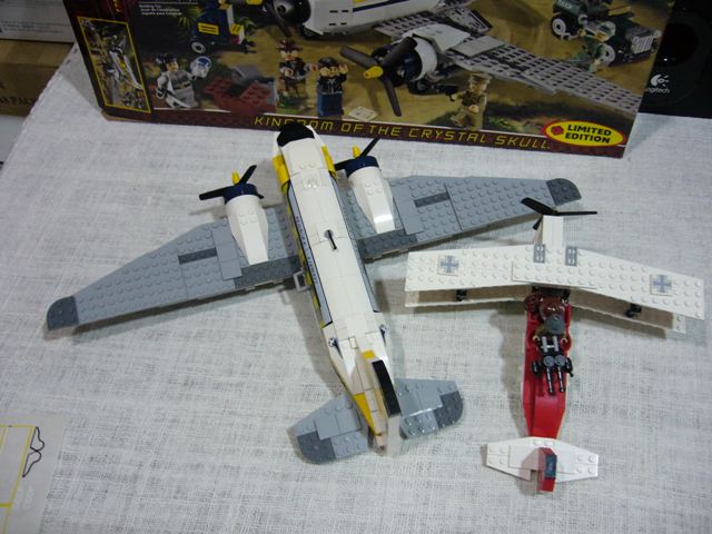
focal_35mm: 35
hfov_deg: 52.6
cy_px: 267
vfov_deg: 40.7
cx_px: 356
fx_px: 720
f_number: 2.8
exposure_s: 1/10
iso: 200
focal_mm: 5.8
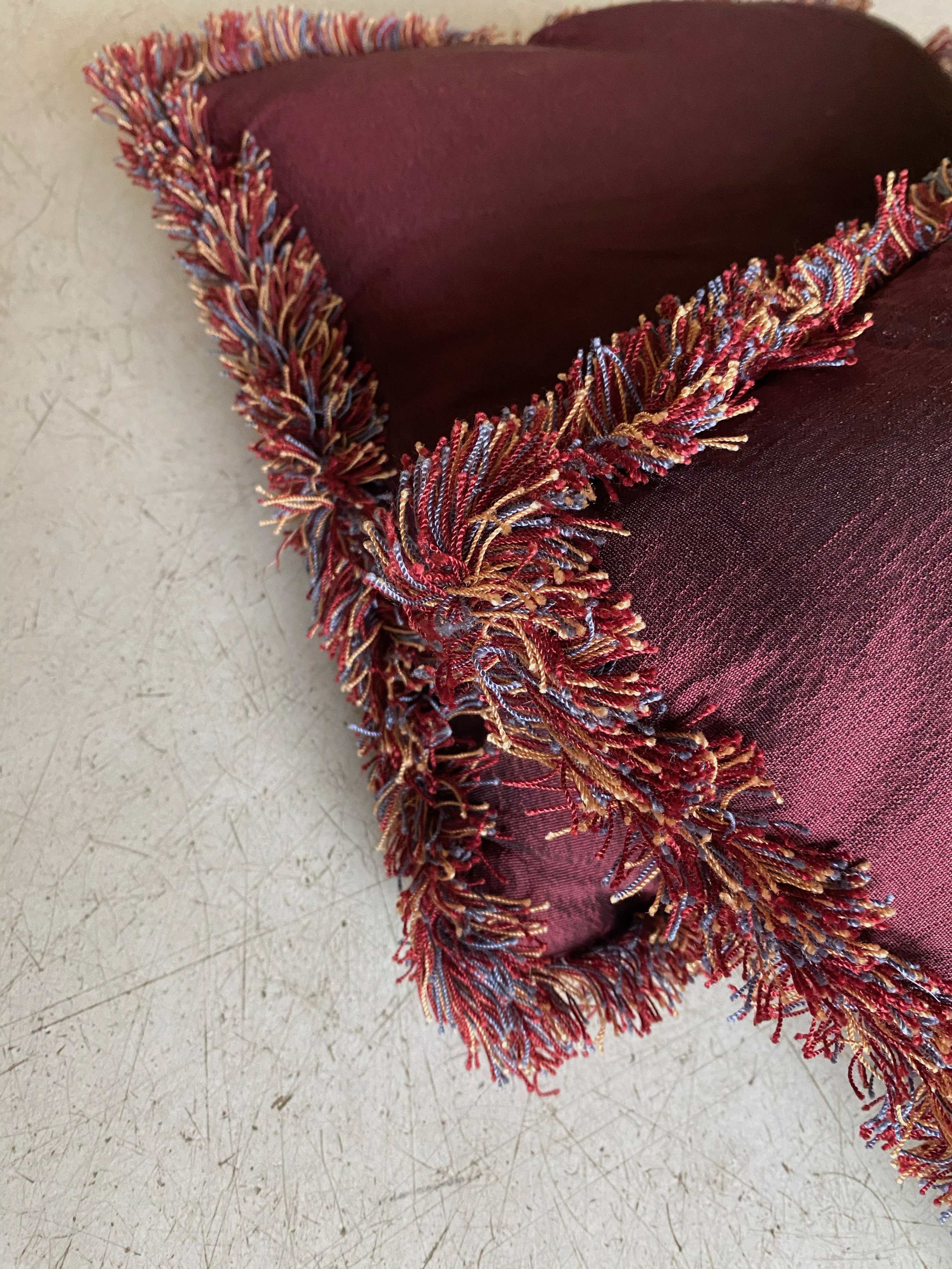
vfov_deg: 67.3
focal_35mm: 26
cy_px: 634
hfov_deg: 53.1
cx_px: 476
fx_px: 953
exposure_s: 1/60
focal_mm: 4.25
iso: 400
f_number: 1.8
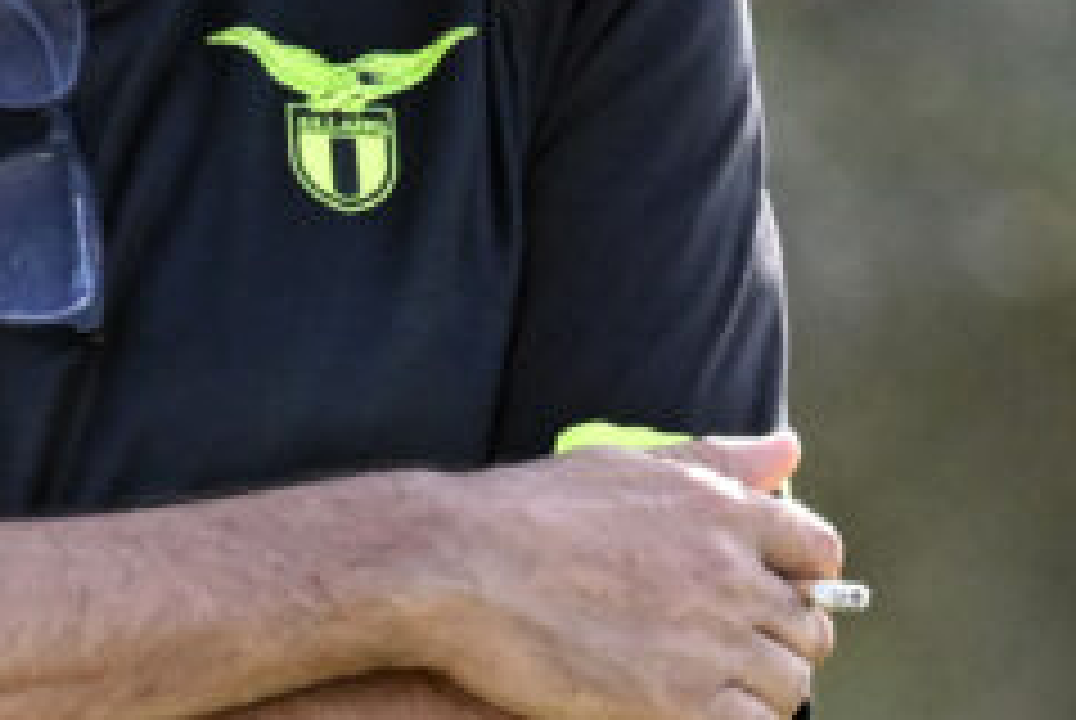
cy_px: -38
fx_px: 76848
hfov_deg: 0.8
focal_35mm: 2568
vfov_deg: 0.5
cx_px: -149
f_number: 5.6
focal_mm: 400
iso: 2000
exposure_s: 1/1600
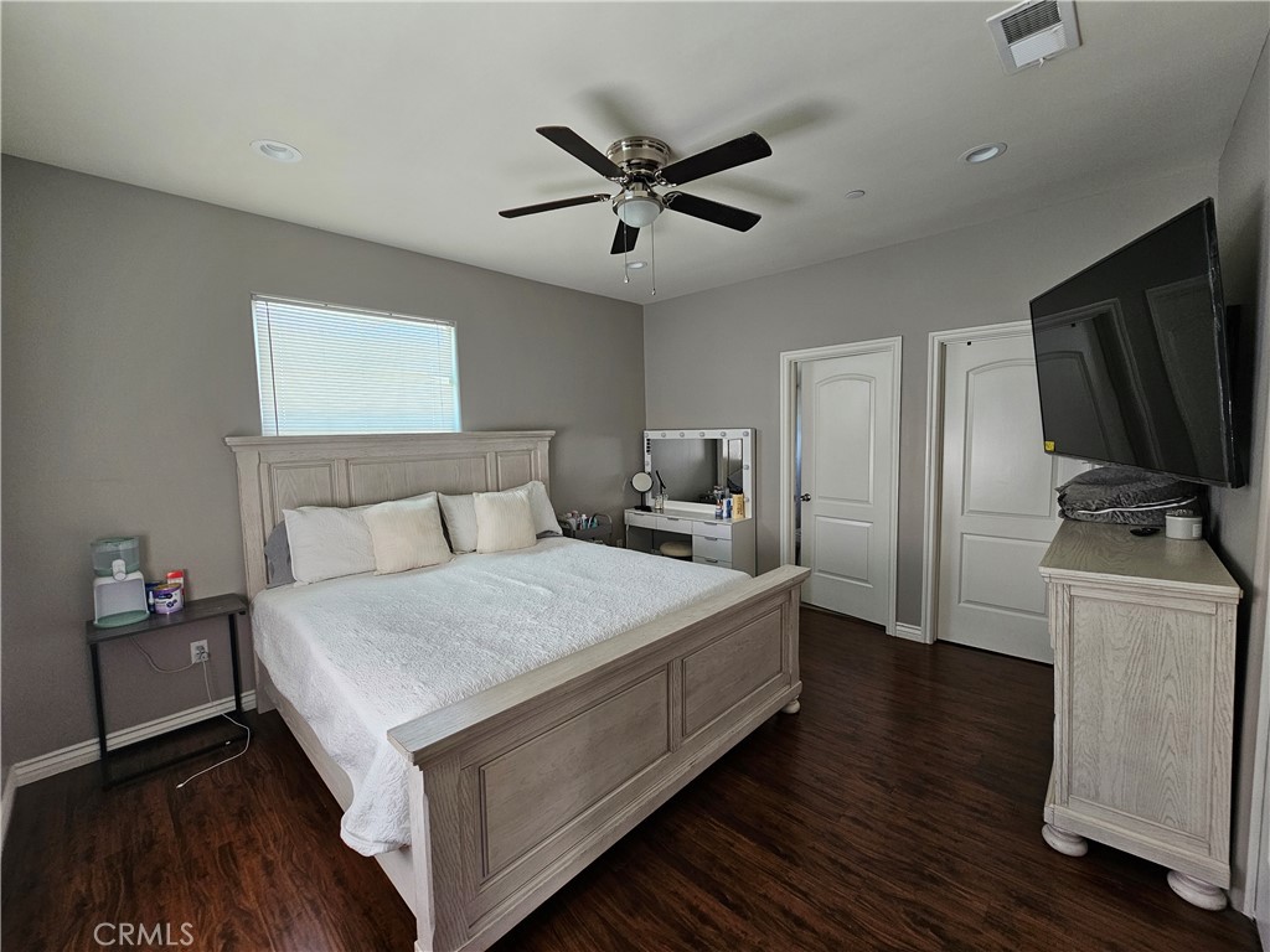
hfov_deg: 106.2
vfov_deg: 89.9
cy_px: 476
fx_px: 477
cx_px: 635
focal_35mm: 13
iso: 80
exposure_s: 1/60
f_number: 2.2
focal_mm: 2.2
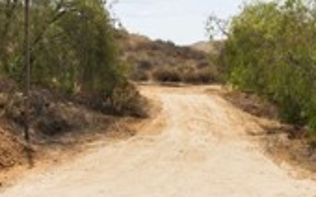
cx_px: 54
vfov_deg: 17.8
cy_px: 76
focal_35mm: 73
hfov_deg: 27.5
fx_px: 628
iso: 400
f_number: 7.1
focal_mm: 19
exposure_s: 1/200
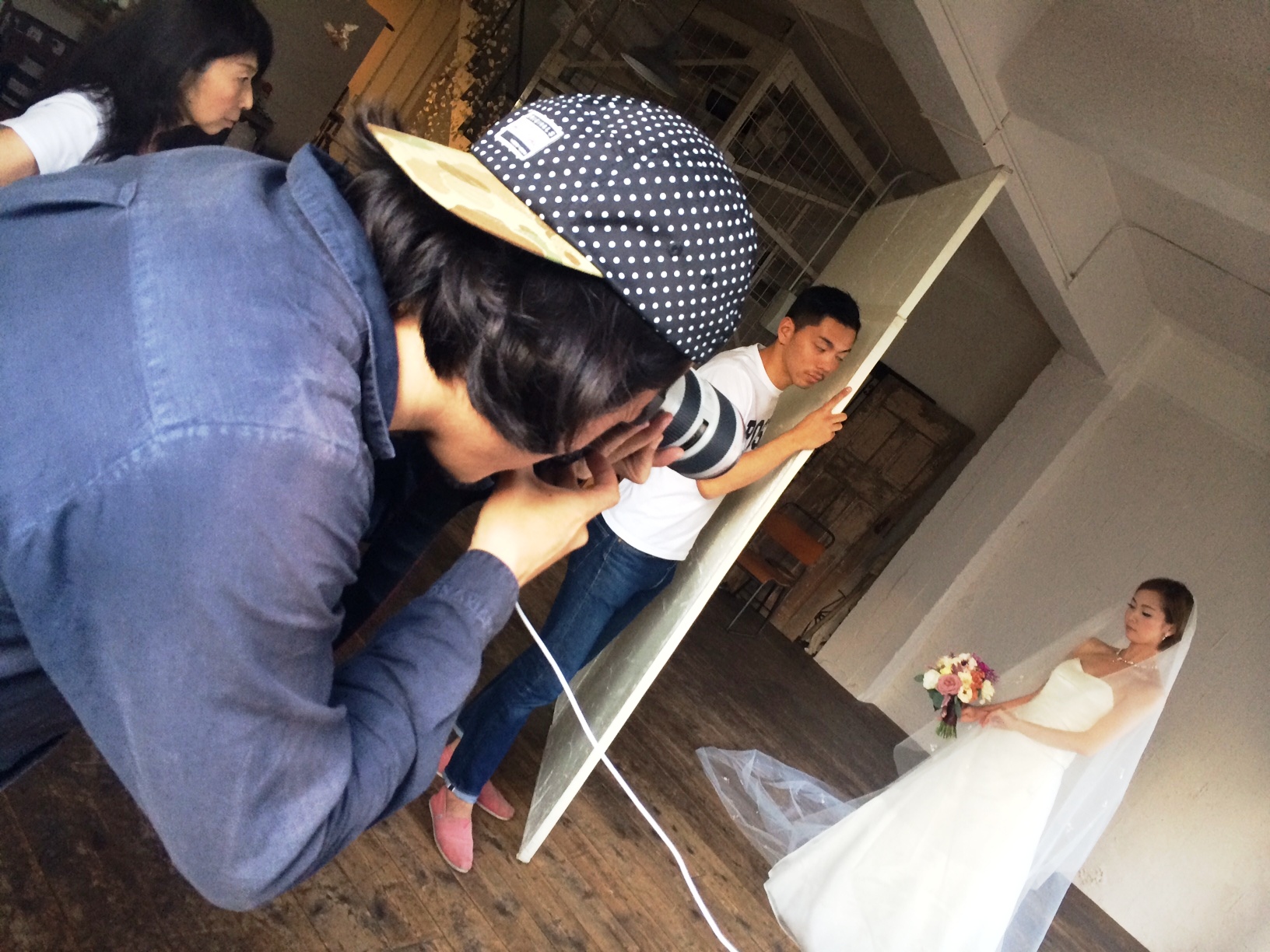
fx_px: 1101
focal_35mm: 30
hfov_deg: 60.0
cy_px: 476
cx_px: 635
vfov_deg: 46.8
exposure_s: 1/30
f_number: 2.2
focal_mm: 4.12
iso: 125
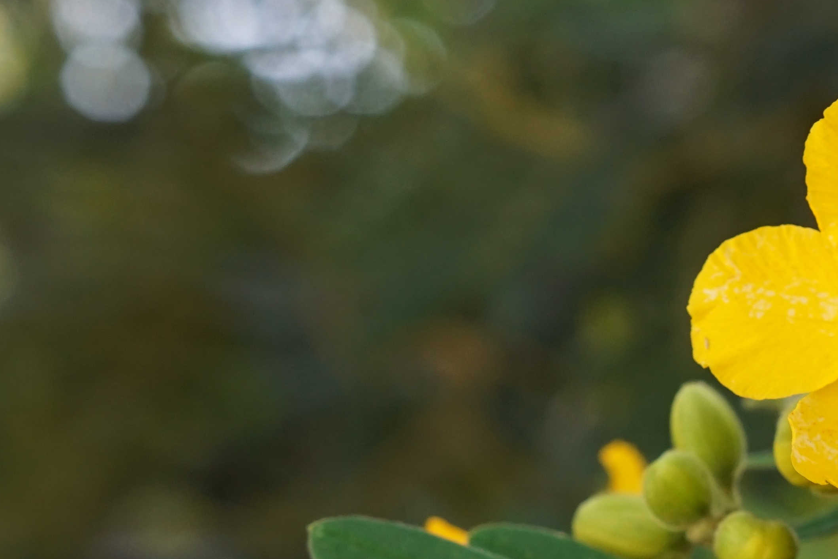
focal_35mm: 148
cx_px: 1157
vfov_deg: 9.2
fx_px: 3455
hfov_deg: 13.2
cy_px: 522
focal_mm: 35
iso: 400
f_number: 5.6
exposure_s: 1/200
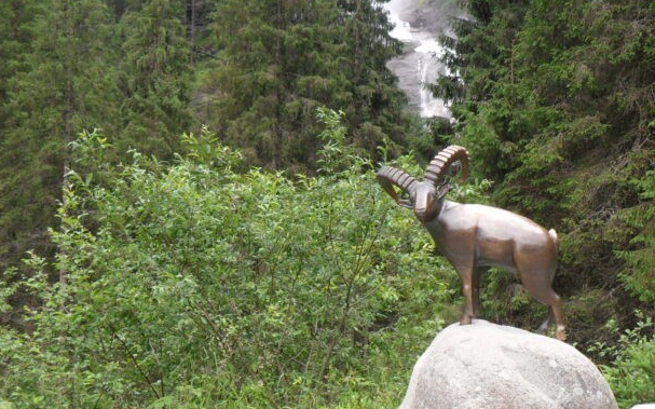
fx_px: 1178
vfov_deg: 19.7
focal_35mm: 66
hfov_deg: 31.0
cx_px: 379
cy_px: 180
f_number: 3
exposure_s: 1/250
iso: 80
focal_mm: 6.3
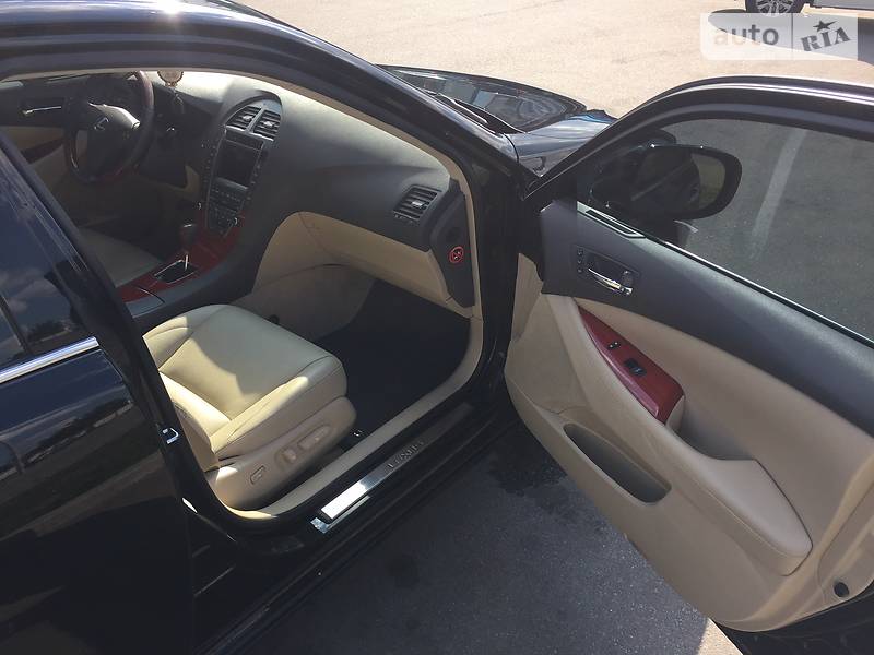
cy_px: 328
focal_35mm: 29
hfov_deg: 61.7
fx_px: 732
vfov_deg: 48.2
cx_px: 437
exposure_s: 1/608
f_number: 2.2
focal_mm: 4.2
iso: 32
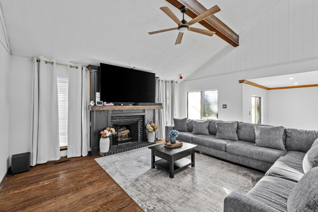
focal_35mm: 15
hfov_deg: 100.4
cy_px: 106
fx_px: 132
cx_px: 159
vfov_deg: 77.3
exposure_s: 1/2
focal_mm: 10
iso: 400
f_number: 9
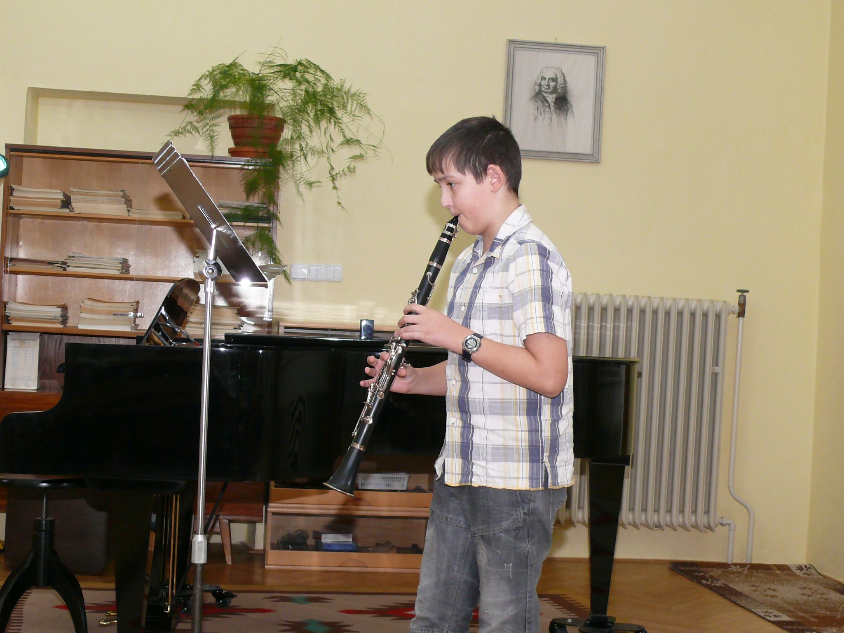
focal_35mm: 61
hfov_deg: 31.7
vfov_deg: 24.0
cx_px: 422
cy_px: 316
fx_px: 1487
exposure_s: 1/30
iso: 200
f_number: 3.2
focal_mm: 10.2
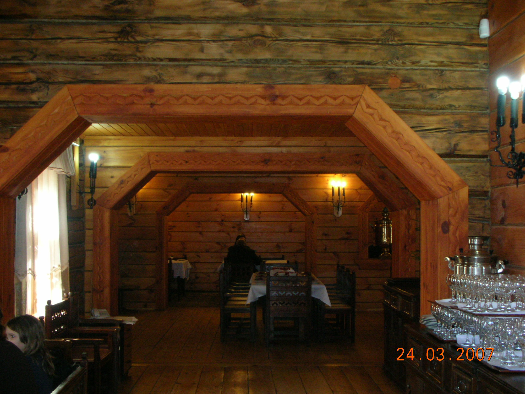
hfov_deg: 40.4
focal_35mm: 47
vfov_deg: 30.9
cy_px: 195
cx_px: 264
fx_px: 713
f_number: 3.5
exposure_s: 1/60.1
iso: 200
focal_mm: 7.7
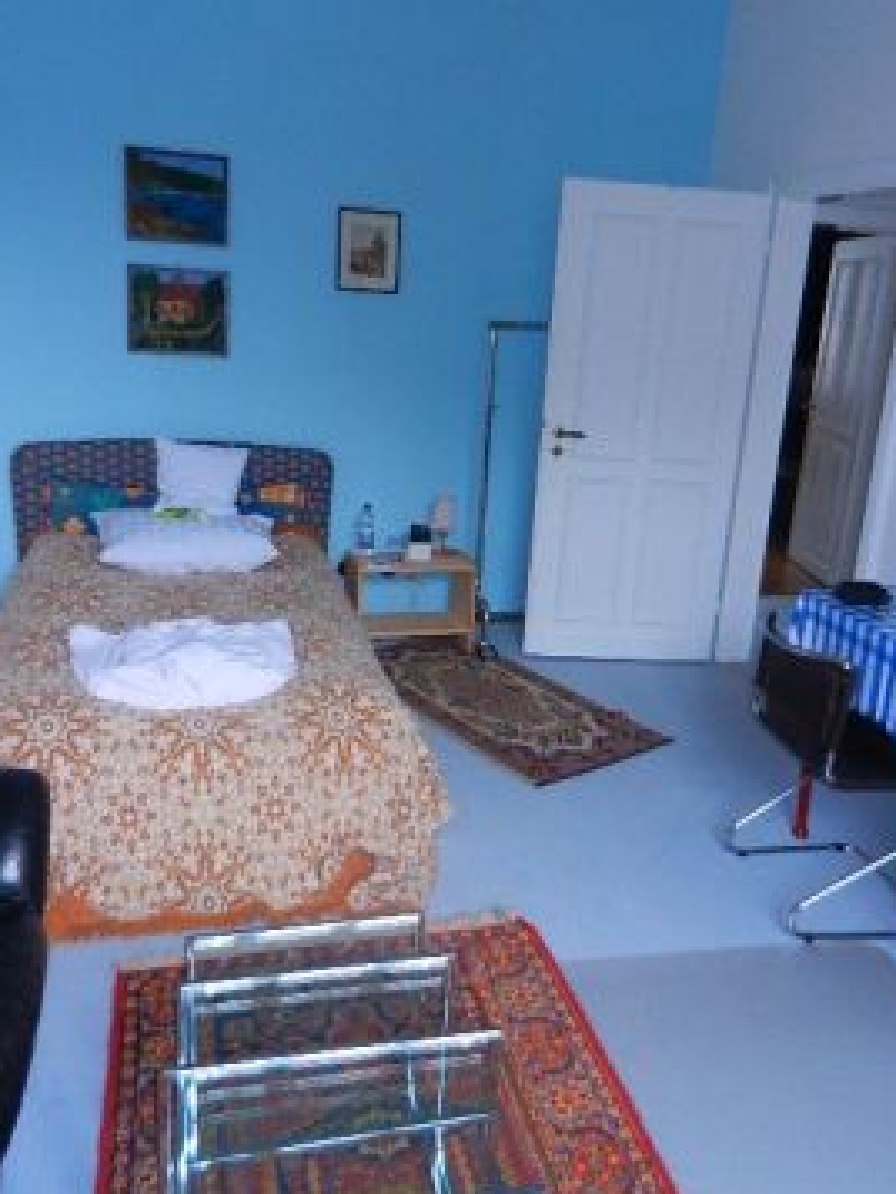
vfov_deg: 63.4
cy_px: 562
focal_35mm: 28
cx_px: 468
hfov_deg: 49.8
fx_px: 966
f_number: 3.5
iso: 200
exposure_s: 1/30
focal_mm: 4.5
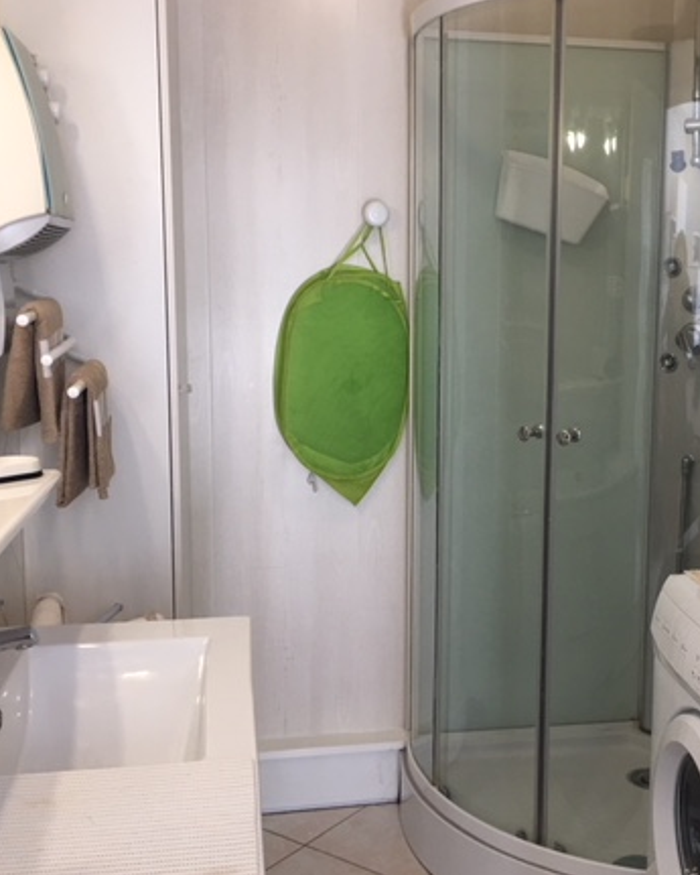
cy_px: 434
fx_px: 1087
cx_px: 479
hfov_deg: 35.3
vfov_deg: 43.8
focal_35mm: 42
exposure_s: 1/17
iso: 40
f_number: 2.2
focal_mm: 4.15
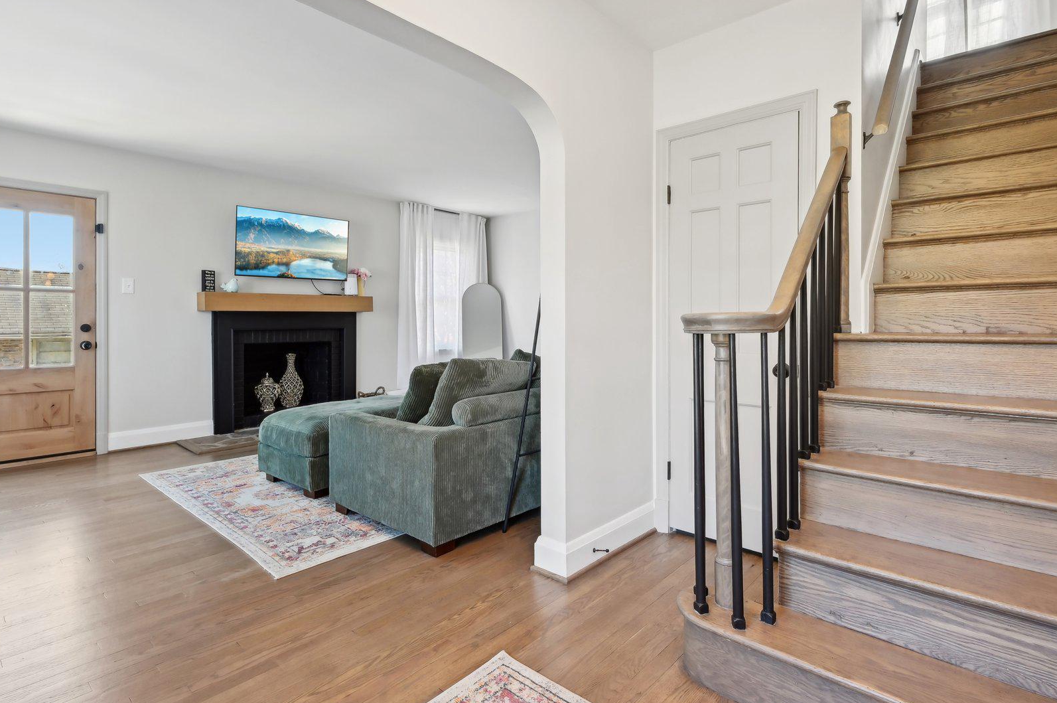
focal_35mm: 18
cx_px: 522
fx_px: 528
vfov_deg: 67.0
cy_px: 309
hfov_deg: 90.0
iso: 320
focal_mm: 14
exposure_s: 1/15
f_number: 8
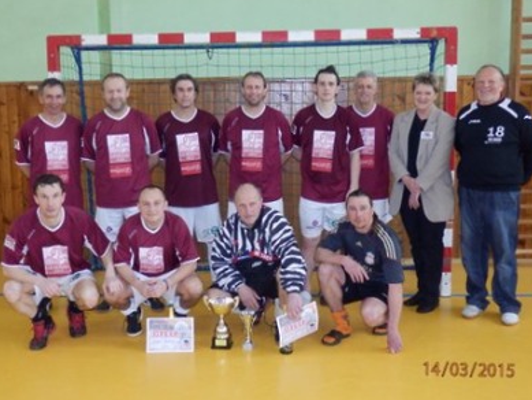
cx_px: 265
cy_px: 201
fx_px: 584
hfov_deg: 49.0
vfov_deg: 37.7
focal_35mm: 38
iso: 400
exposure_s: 1/40
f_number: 3.6
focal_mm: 6.6
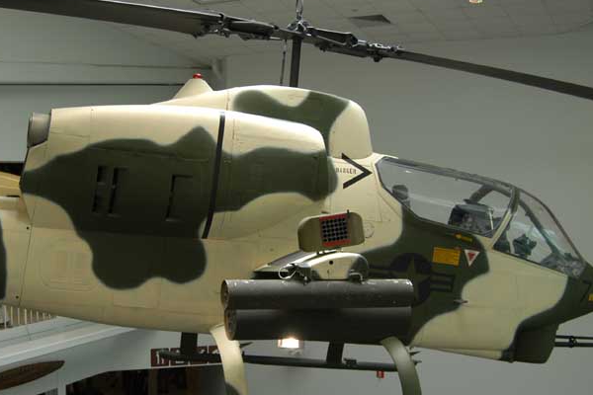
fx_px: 791
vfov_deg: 28.1
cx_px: 256
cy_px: 215
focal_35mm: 48
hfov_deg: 41.0
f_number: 4.5
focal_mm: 24
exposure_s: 1/80
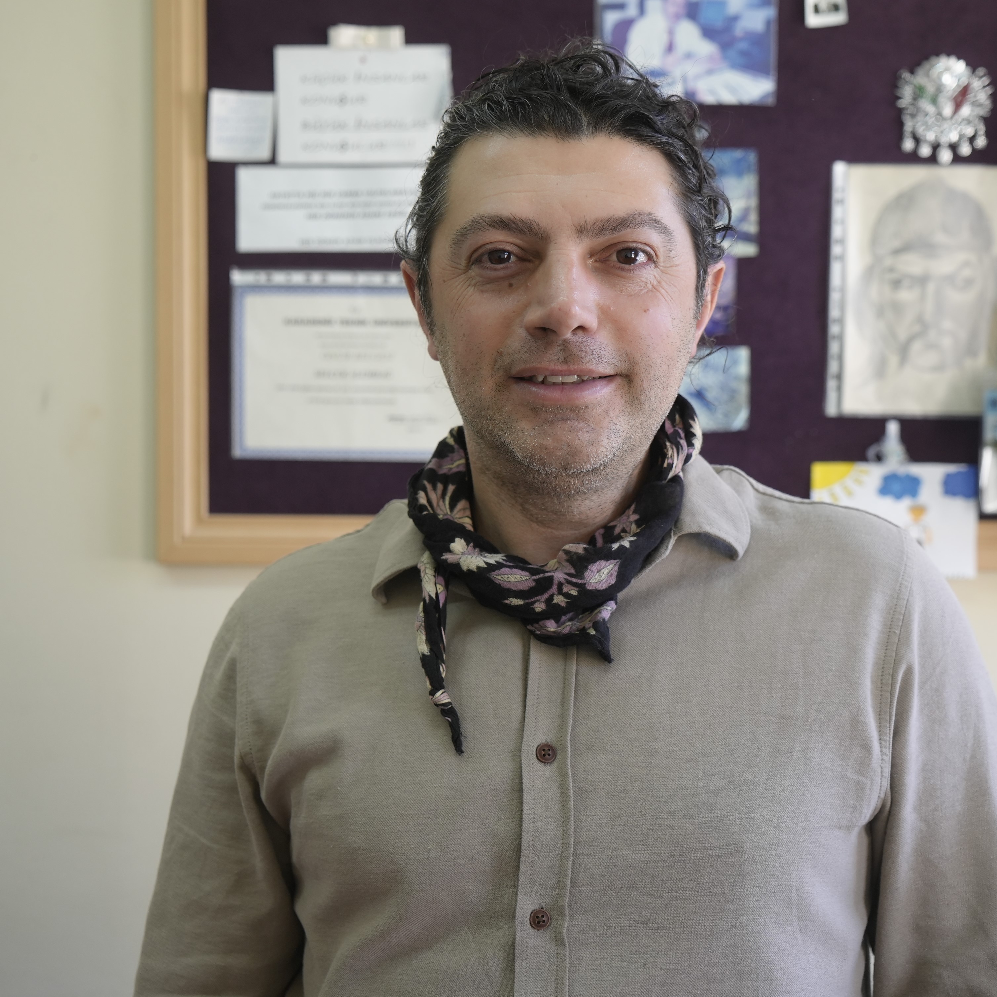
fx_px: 1564
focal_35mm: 48
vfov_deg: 35.4
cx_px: 550
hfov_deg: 35.3
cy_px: 493
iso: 640
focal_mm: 37
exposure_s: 1/200
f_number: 4
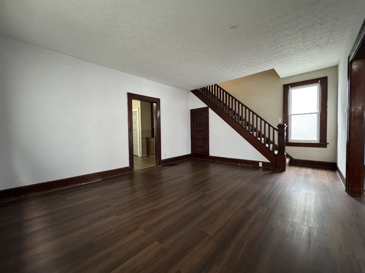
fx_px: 148
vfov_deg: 85.7
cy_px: 136
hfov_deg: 102.1
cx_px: 182
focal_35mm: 14
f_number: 2.2
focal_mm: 2.22
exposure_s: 1/40
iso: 1000
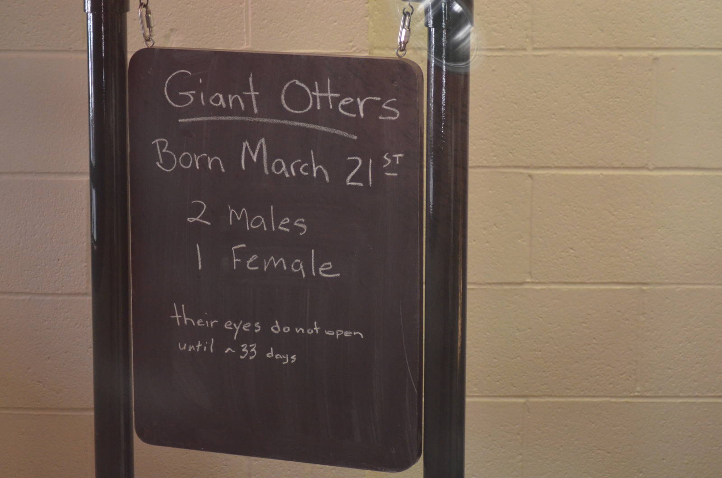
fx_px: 2102
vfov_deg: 13.0
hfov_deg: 19.5
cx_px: 361
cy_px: 239
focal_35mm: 105
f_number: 4
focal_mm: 70
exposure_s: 1/125
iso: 2200
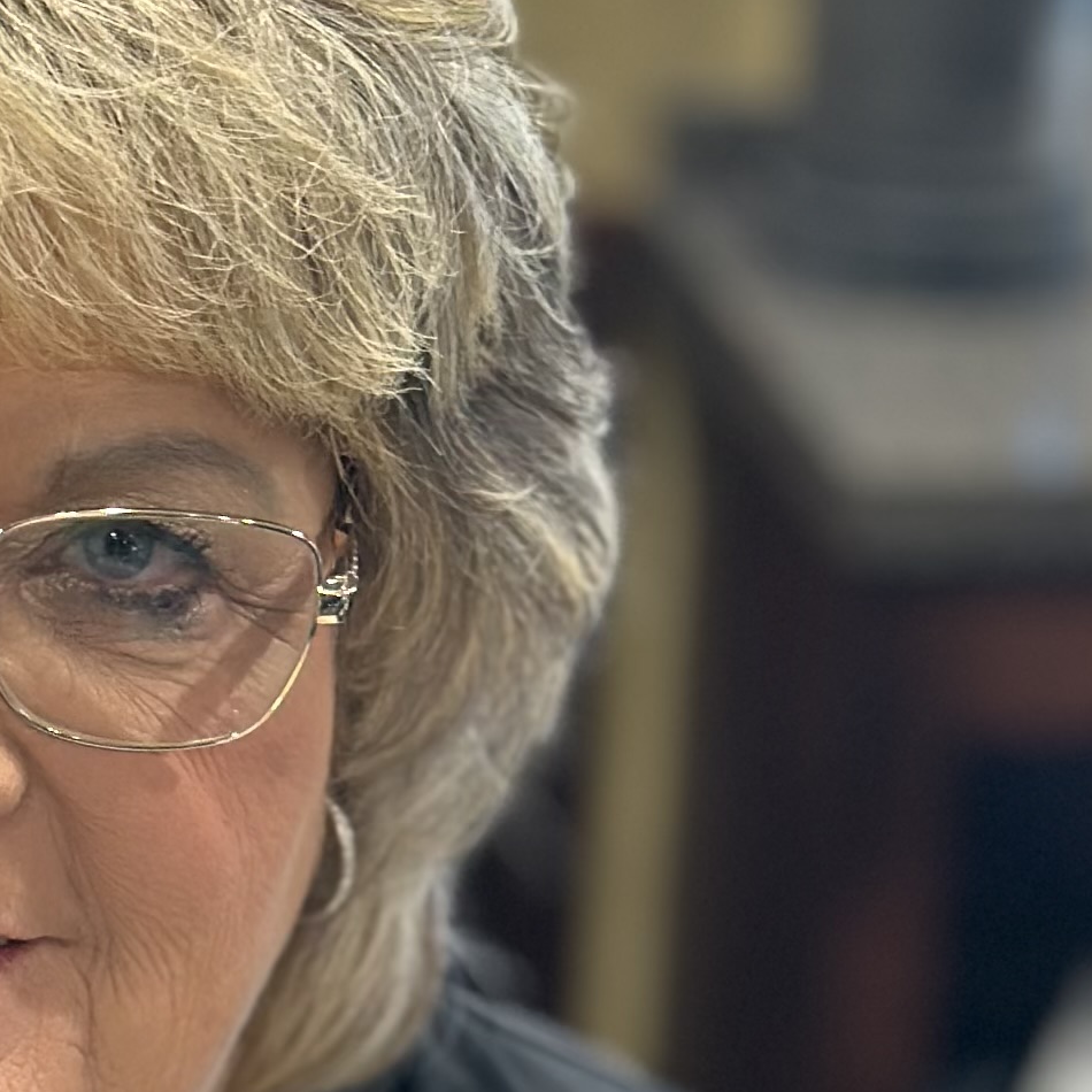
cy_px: 1375
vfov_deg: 9.6
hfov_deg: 9.6
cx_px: -37
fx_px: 6424
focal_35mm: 180
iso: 200
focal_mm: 6.86
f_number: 1.78
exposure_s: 1/60
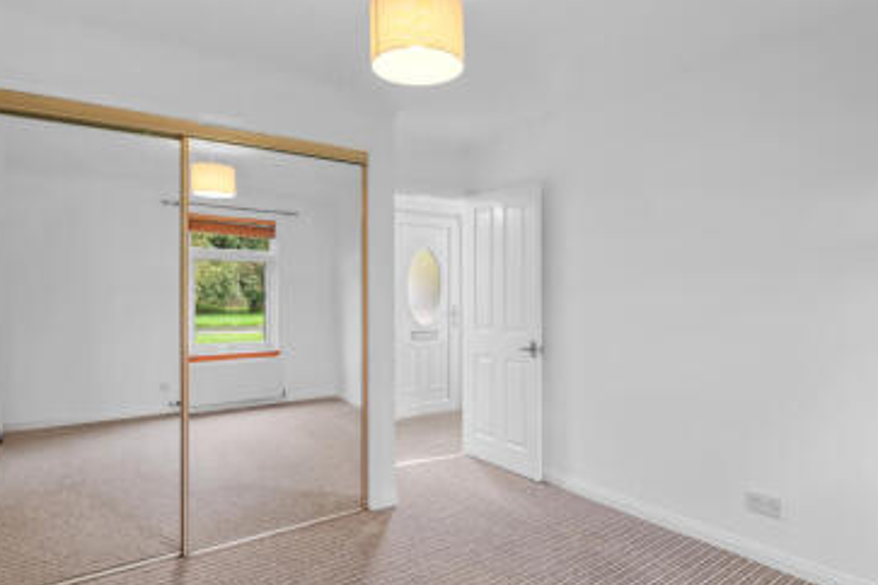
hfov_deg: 81.1
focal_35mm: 21
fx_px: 512
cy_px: 282
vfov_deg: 59.5
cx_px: 464
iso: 250
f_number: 9
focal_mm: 16
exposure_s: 1/1.67
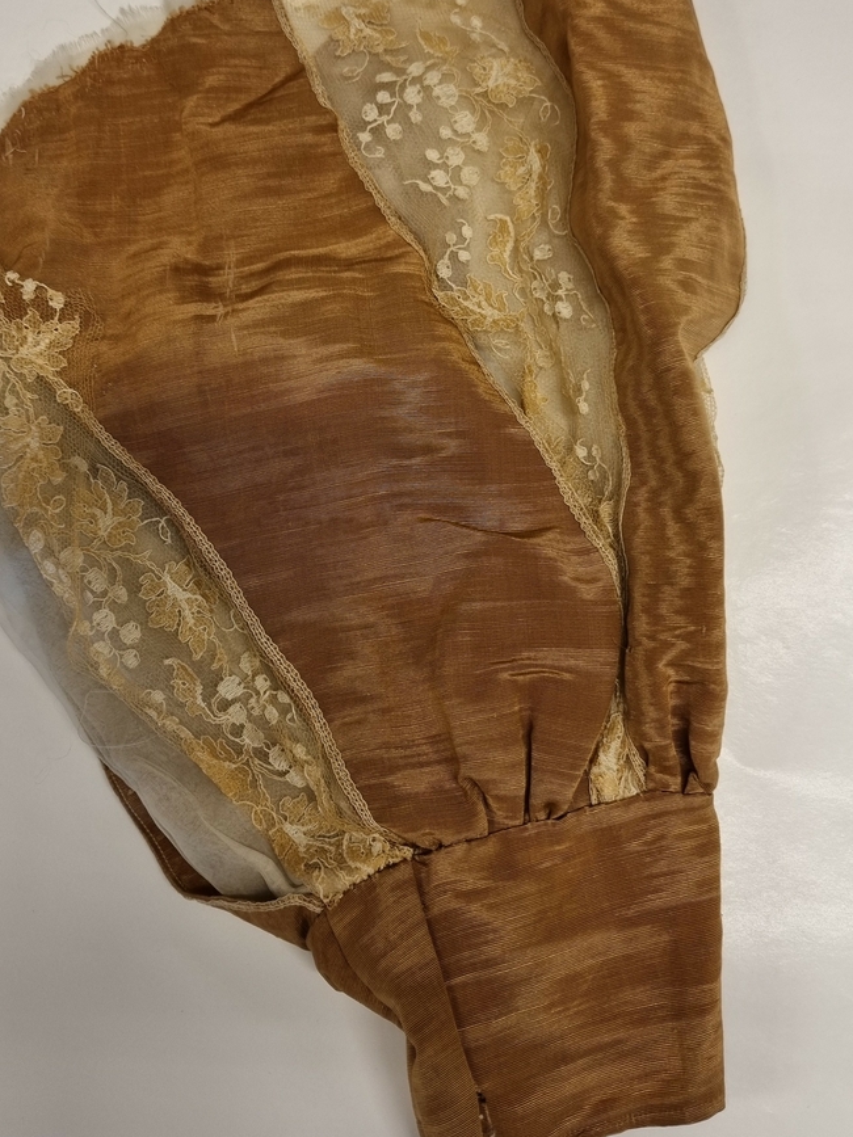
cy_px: 462
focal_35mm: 36
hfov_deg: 39.6
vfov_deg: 51.1
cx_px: 462
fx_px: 1183
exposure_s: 1/100
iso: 80
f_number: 1.8
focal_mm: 5.4
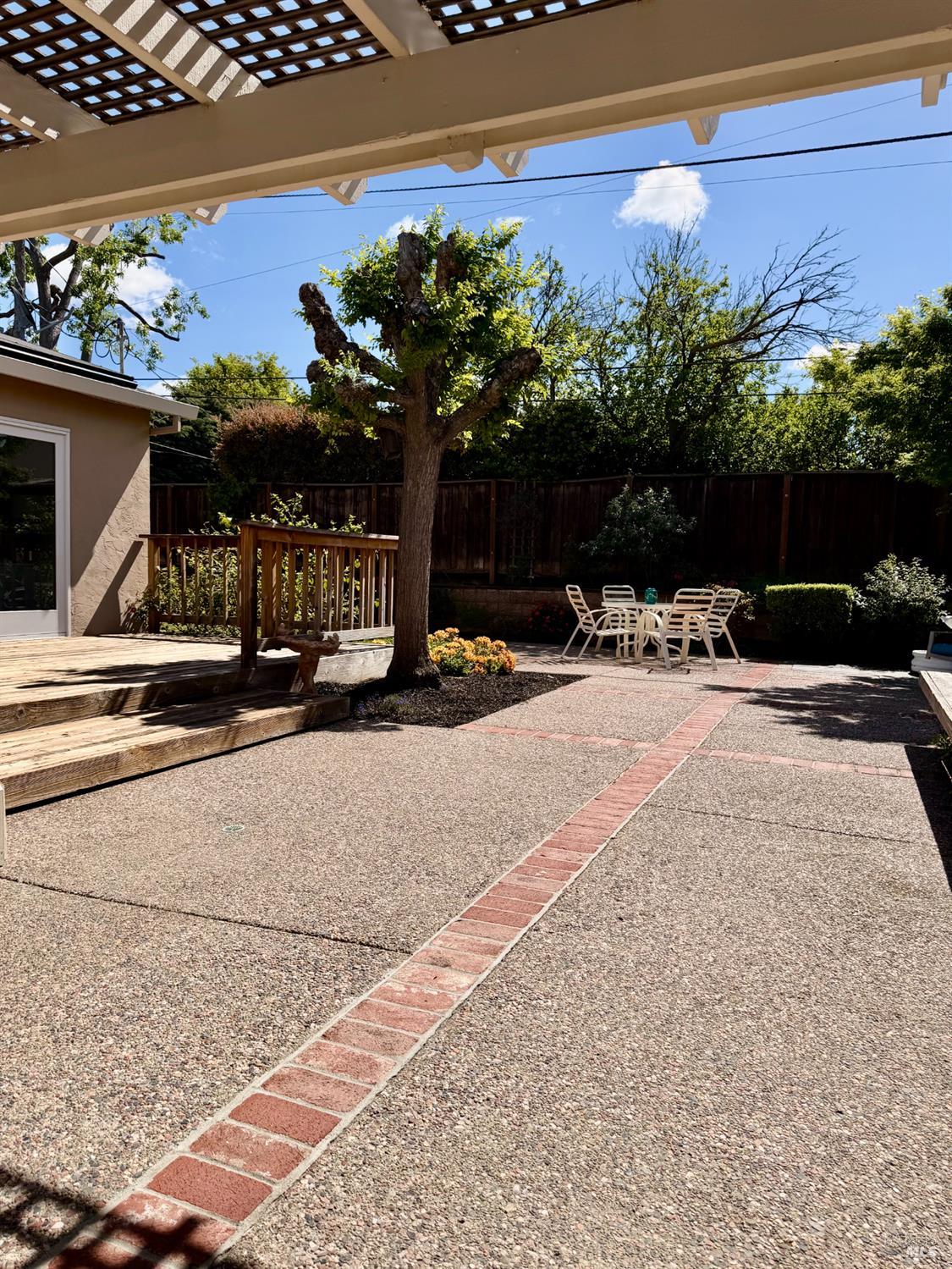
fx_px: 880
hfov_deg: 56.8
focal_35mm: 24
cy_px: 634
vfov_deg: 71.6
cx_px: 476
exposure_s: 1/4975
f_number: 1.78
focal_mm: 6.76
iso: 80
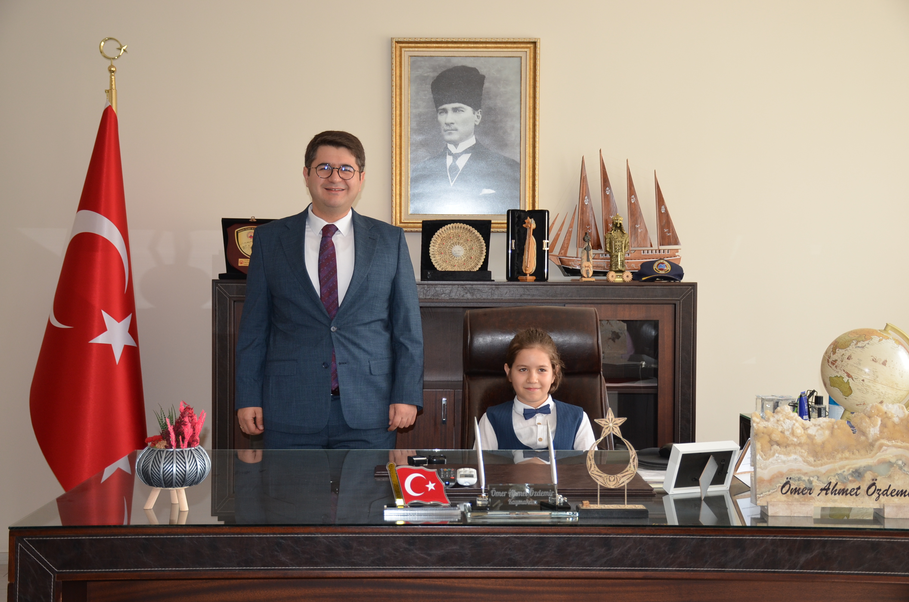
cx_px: 454
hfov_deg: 41.2
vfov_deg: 28.0
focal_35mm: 48
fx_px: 1209
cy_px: 301
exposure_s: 1/125
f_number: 4
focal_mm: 32
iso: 400
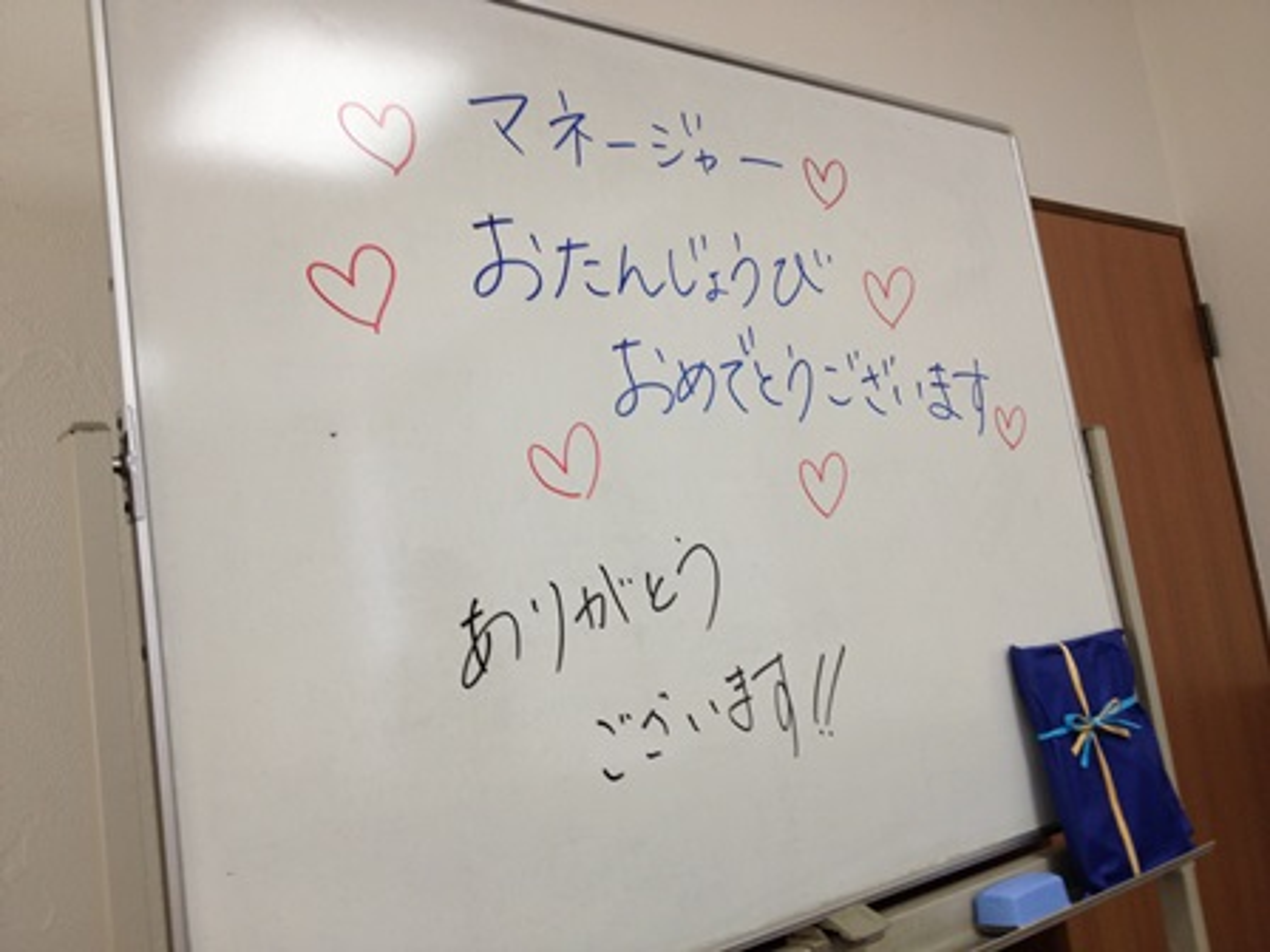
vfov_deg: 40.7
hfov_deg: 52.6
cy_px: 476
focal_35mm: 35
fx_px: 1284
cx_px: 635
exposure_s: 1/24
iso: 50
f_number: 2.4
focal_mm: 4.28
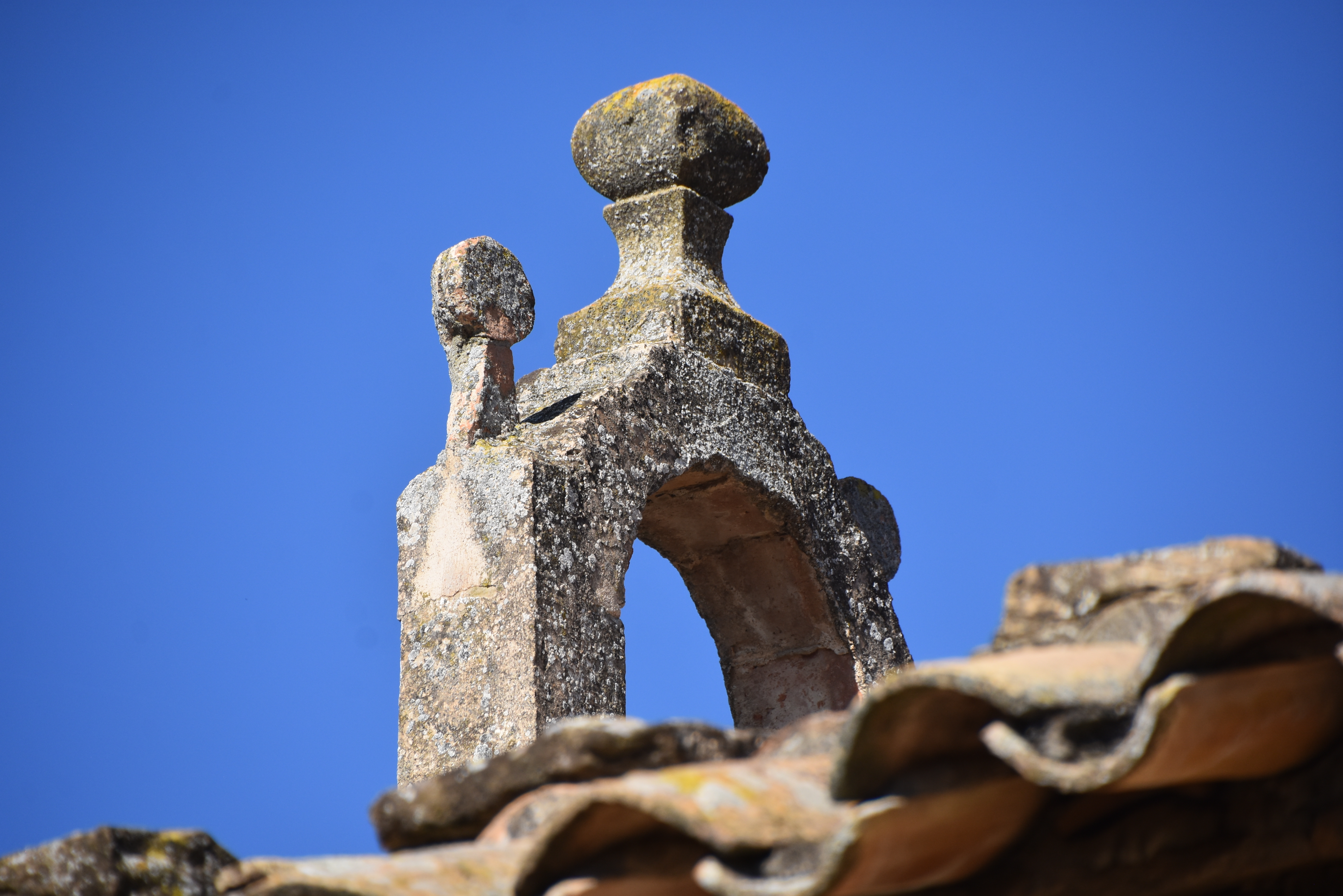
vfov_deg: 4.2
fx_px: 12313
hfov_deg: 6.2
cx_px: 672
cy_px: 448
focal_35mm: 330
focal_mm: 220
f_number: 6.3
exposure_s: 1/1000
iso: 250
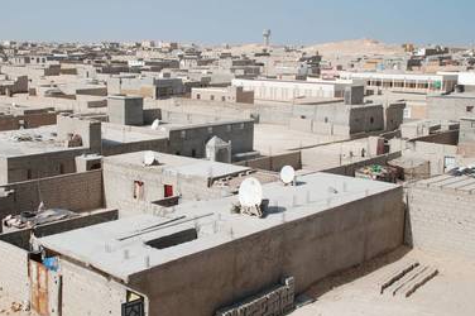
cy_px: 140
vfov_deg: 29.2
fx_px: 606
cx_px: 182
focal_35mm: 46
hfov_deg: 42.5
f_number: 9
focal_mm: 24
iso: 100
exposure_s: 1/320
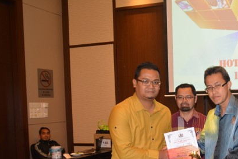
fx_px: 384
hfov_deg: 33.0
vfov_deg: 23.1
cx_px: 207
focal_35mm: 58
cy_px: 123
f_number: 3.5
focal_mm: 22
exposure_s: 1/60
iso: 1100
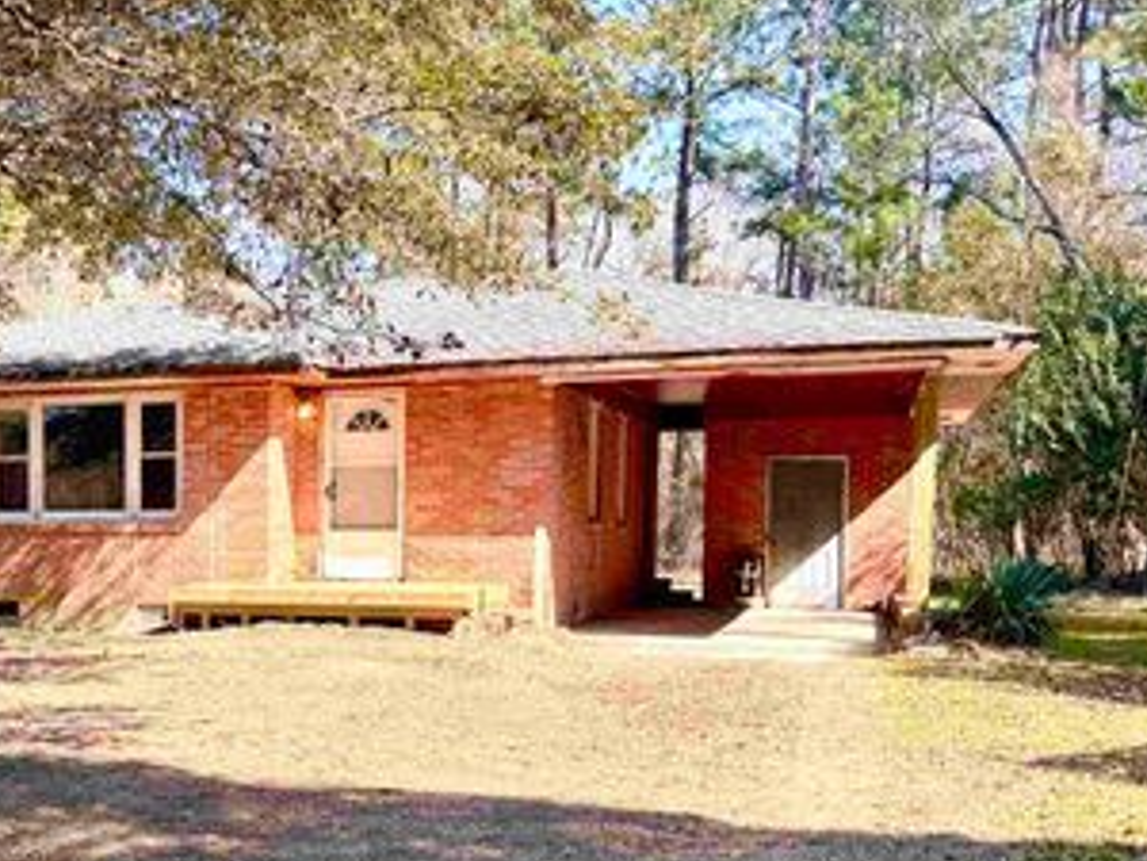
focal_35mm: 40
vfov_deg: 35.9
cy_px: 469
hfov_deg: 45.0
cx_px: 268
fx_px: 1325
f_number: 1.78
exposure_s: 1/1337
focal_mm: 6.76
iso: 80
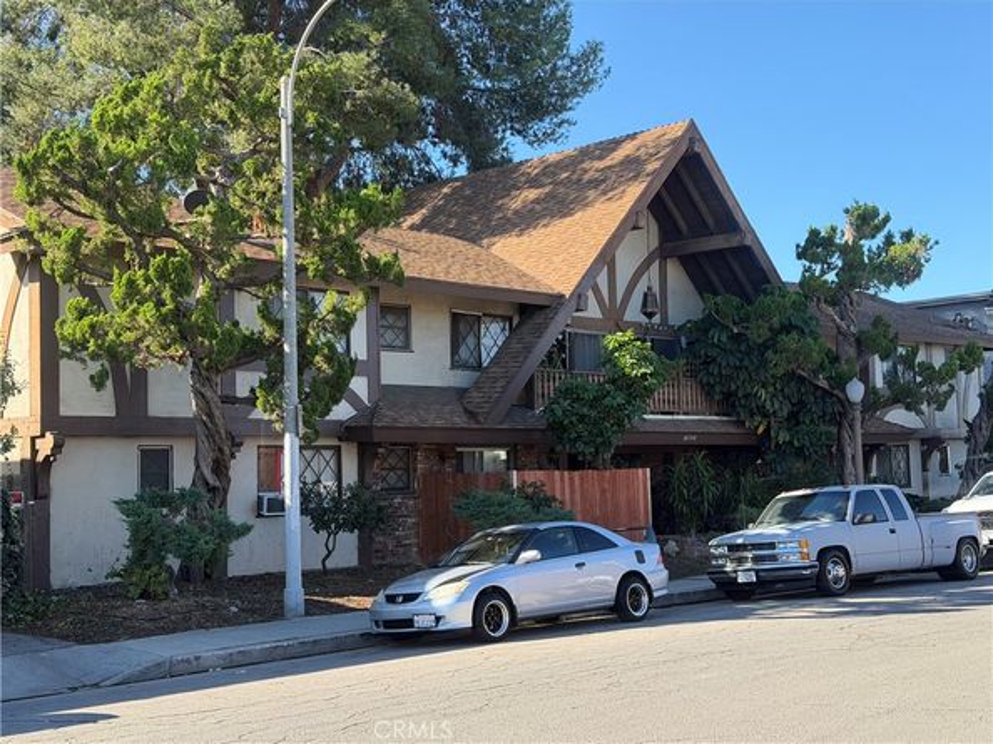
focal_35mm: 48
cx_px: 496
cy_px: 372
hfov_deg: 39.7
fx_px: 1376
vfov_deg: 30.2
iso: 80
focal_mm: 6.76
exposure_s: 1/1027
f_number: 1.78
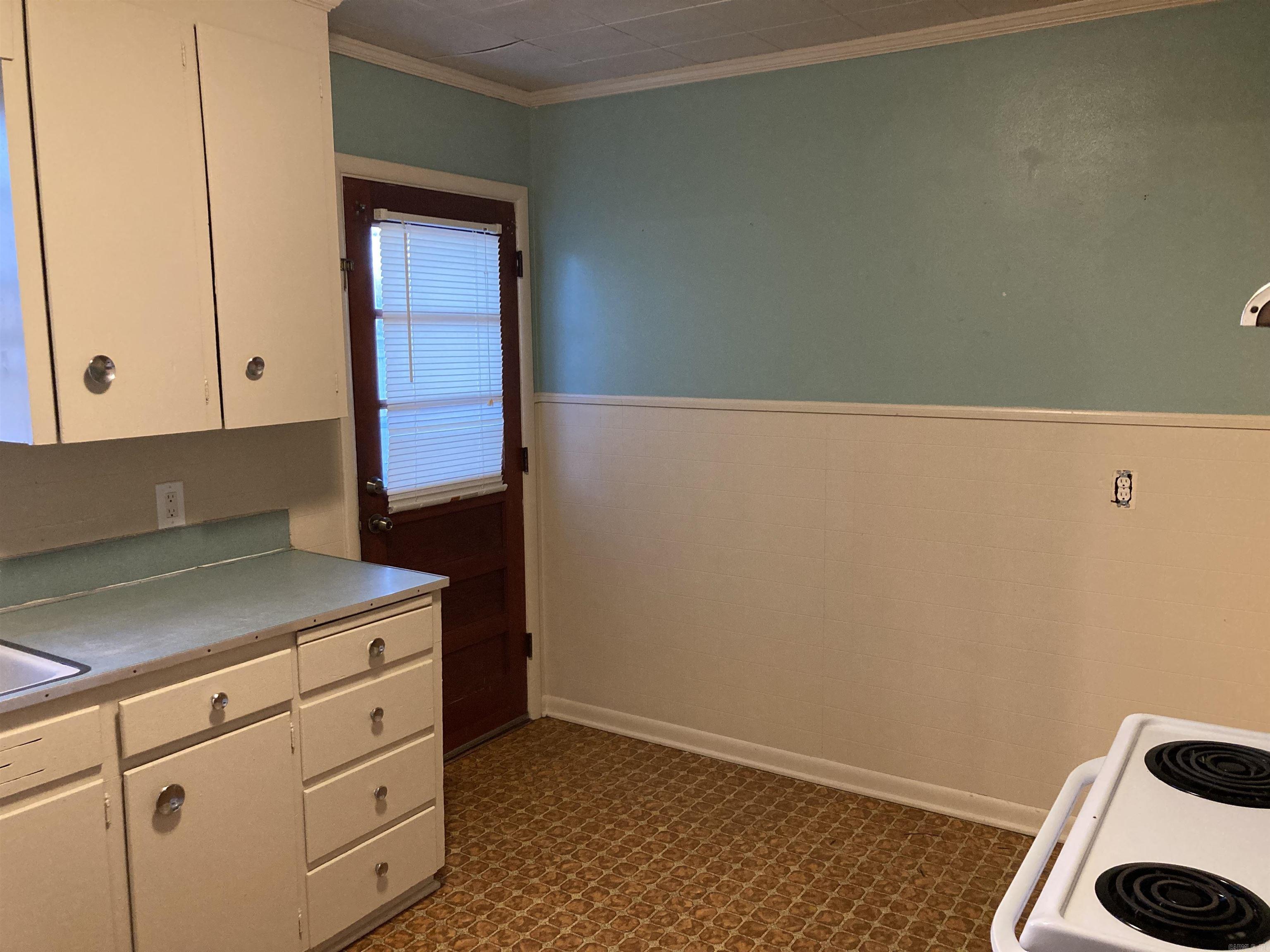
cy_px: 476
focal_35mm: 28
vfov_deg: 49.7
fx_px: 1027
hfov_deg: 63.4
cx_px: 635
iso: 320
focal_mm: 3.99
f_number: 1.8
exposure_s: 1/60
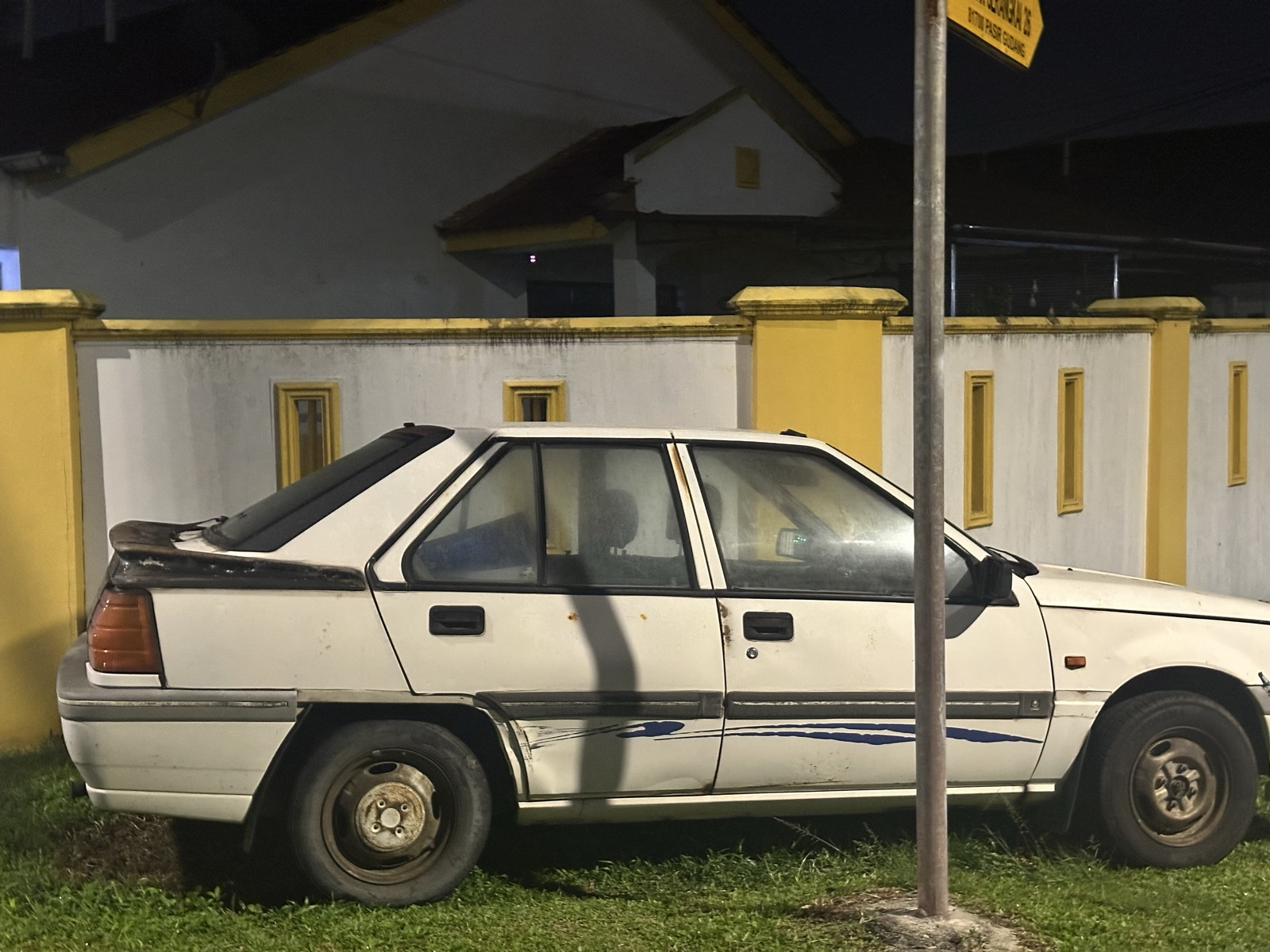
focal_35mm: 48
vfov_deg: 30.3
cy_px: 476
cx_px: 635
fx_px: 1761
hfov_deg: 39.7
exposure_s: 1/29
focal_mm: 6.86
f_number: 1.78
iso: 640
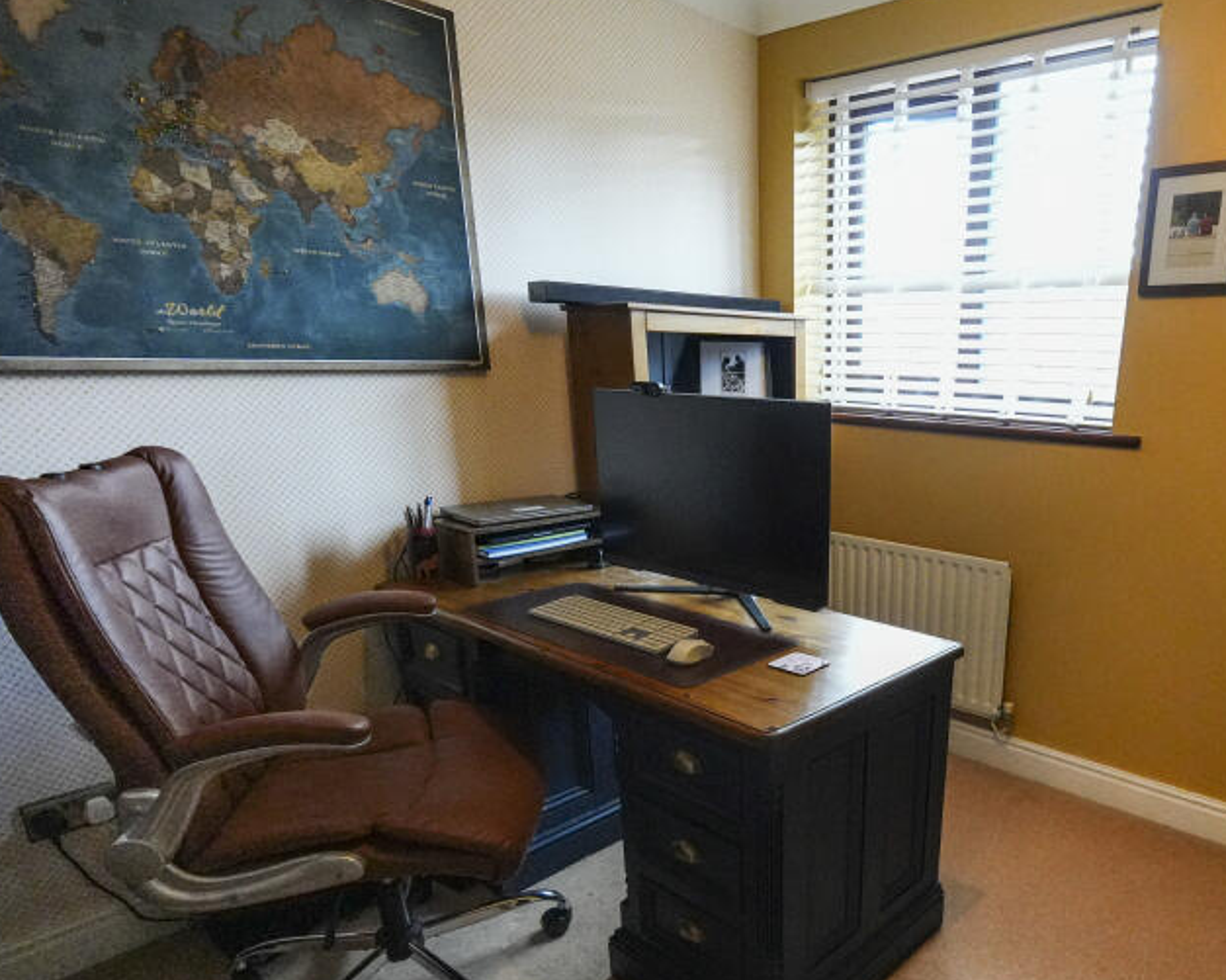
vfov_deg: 57.3
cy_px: 641
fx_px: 876
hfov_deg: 67.4
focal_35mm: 24
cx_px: 847
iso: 5000
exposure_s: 1/160
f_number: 4
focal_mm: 10.5
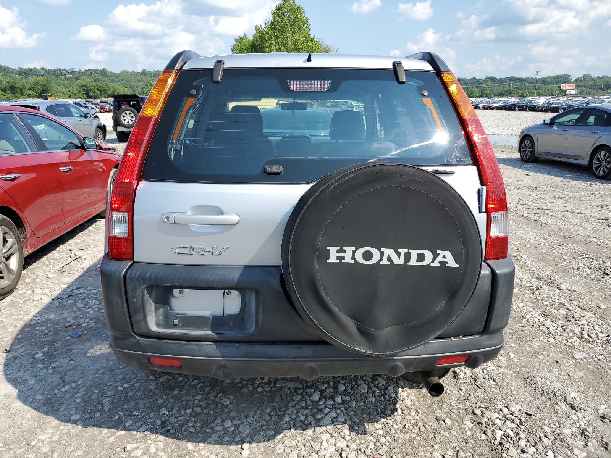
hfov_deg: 67.3
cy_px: 229
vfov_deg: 53.1
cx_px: 306
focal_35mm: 26
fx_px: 459
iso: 50
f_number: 1.5
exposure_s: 1/2000
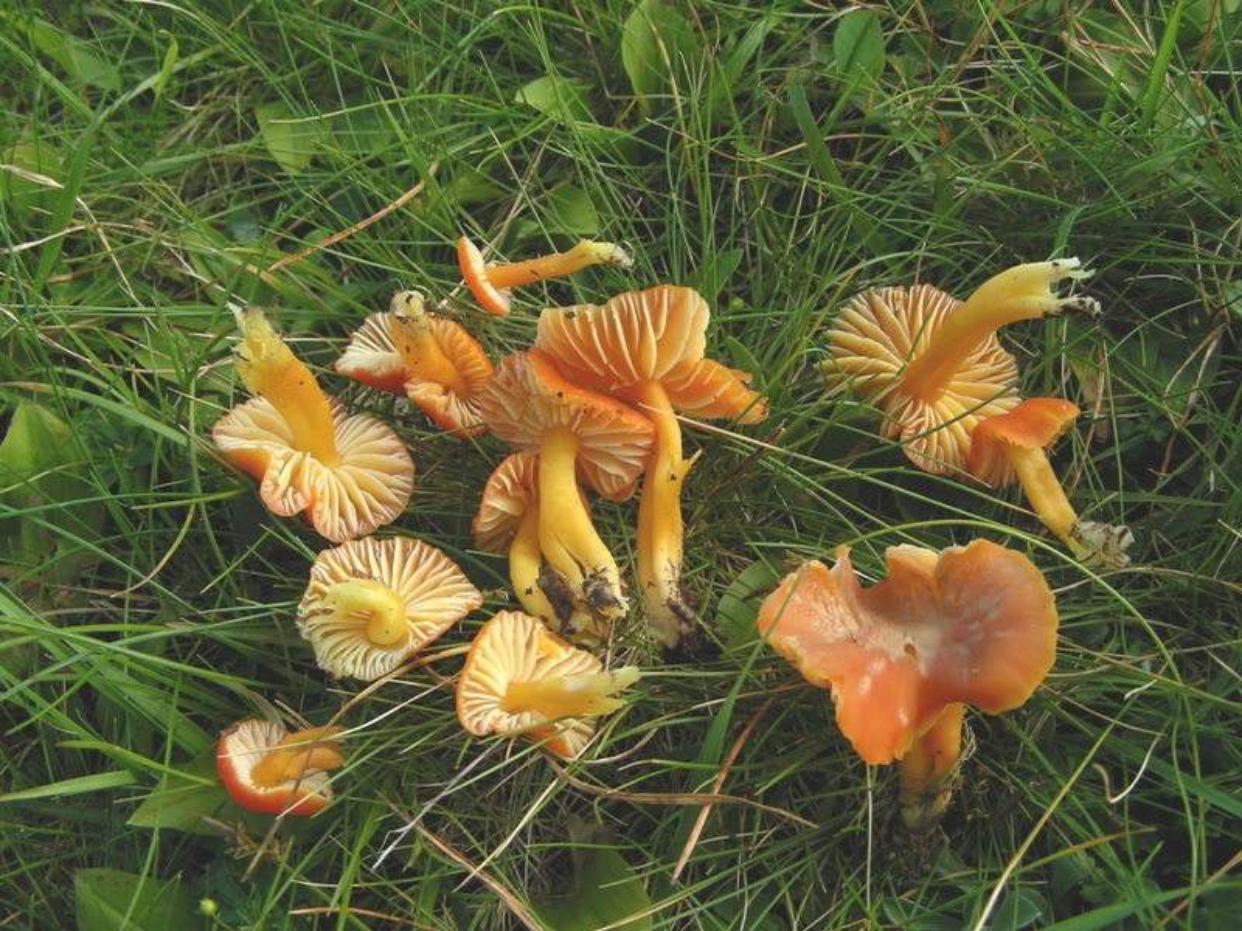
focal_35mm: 38
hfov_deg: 49.0
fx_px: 1363
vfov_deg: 37.7
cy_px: 466
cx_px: 621
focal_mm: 6.3
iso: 50
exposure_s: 1/122
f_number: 3.5
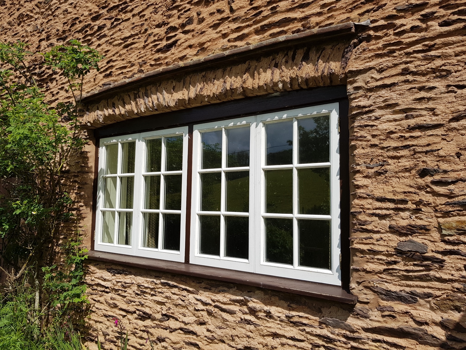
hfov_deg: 67.3
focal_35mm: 26
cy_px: 175
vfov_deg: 53.1
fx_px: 350
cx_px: 233
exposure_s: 1/2560
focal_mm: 4.2
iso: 40
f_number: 1.7
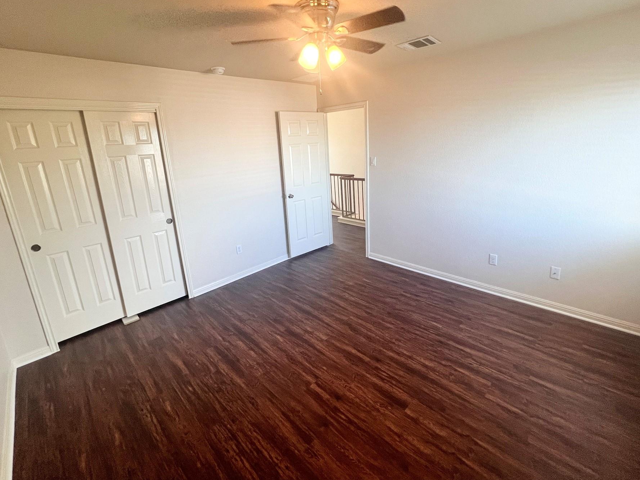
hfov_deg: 98.2
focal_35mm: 15
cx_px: 317
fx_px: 277
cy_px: 211
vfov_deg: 81.4
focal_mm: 1.57
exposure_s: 1/120
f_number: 1.8
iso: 250
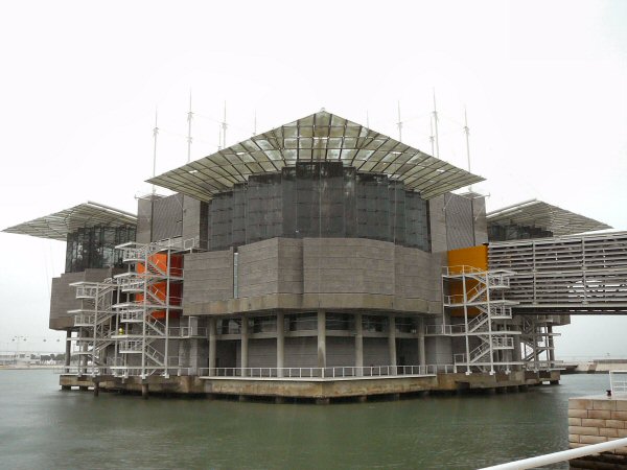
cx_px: 314
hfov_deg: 52.6
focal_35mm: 35
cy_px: 235
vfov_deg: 40.7
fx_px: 634
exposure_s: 1/60
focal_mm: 5.2
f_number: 2.8
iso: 200
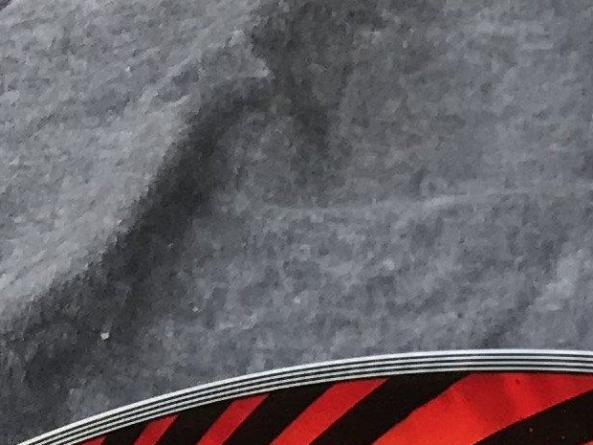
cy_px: 1334
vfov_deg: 7.2
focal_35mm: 182
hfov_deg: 10.3
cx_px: 1035
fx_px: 3118
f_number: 1.8
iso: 20
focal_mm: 3.99
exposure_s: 1/563
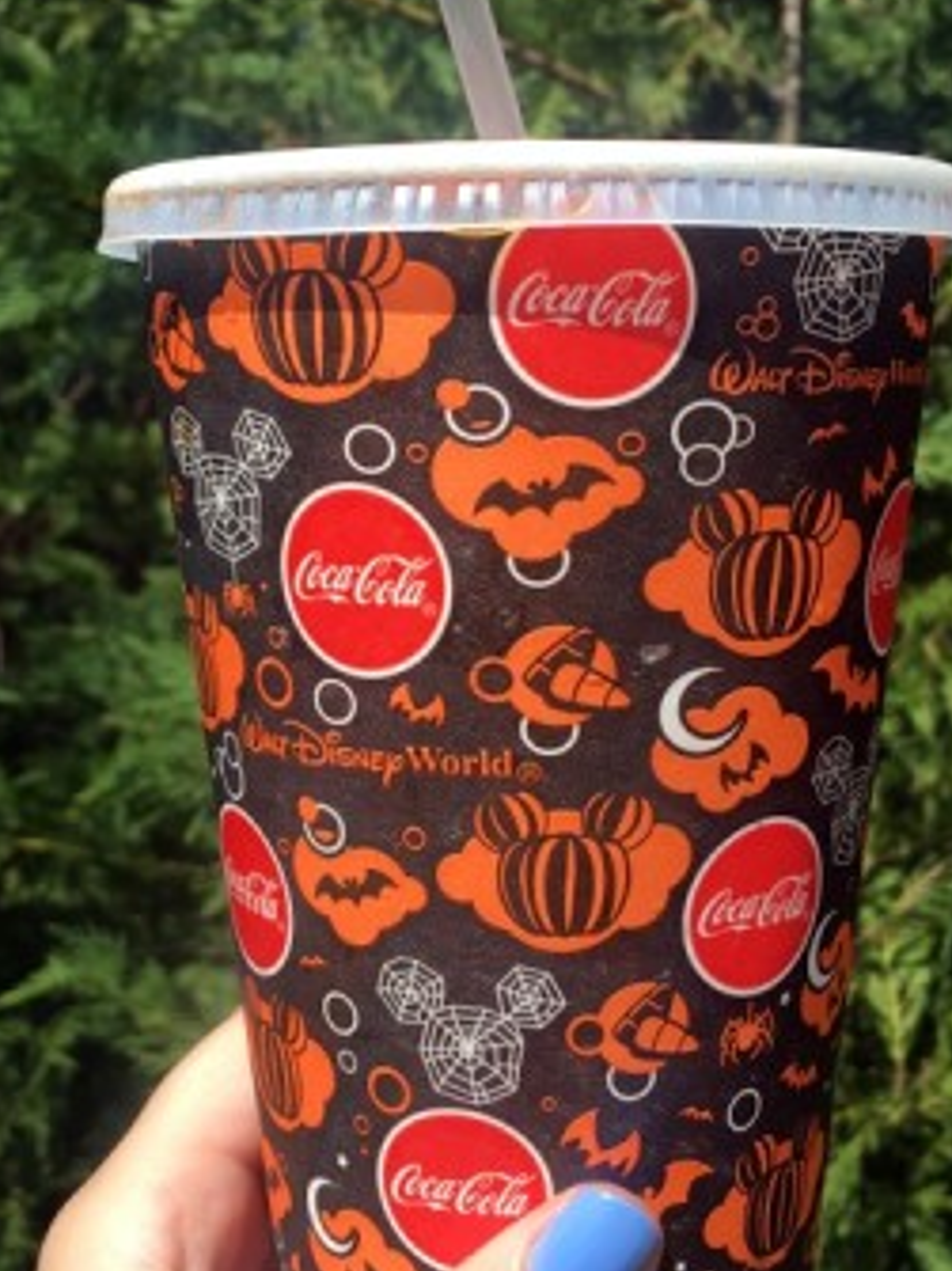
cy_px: 717
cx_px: 508
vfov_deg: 36.8
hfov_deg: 28.0
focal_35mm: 52
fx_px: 1908
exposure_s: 1/1261
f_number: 2.2
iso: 25
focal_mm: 4.15
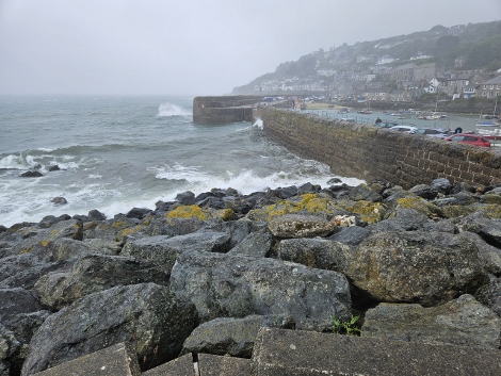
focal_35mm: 23
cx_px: 250
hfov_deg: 73.9
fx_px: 333
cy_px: 188
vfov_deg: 58.9
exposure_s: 1/505
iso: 25
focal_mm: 5.4
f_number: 1.8
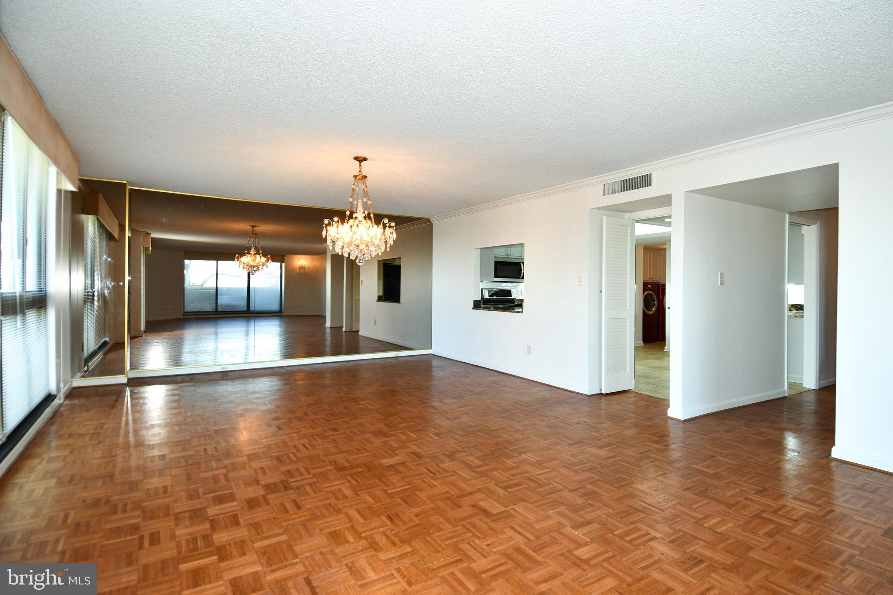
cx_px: 446
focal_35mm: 18
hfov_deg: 90.0
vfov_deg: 67.4
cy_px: 298
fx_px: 446
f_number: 4
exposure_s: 1/60
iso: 250
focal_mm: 12
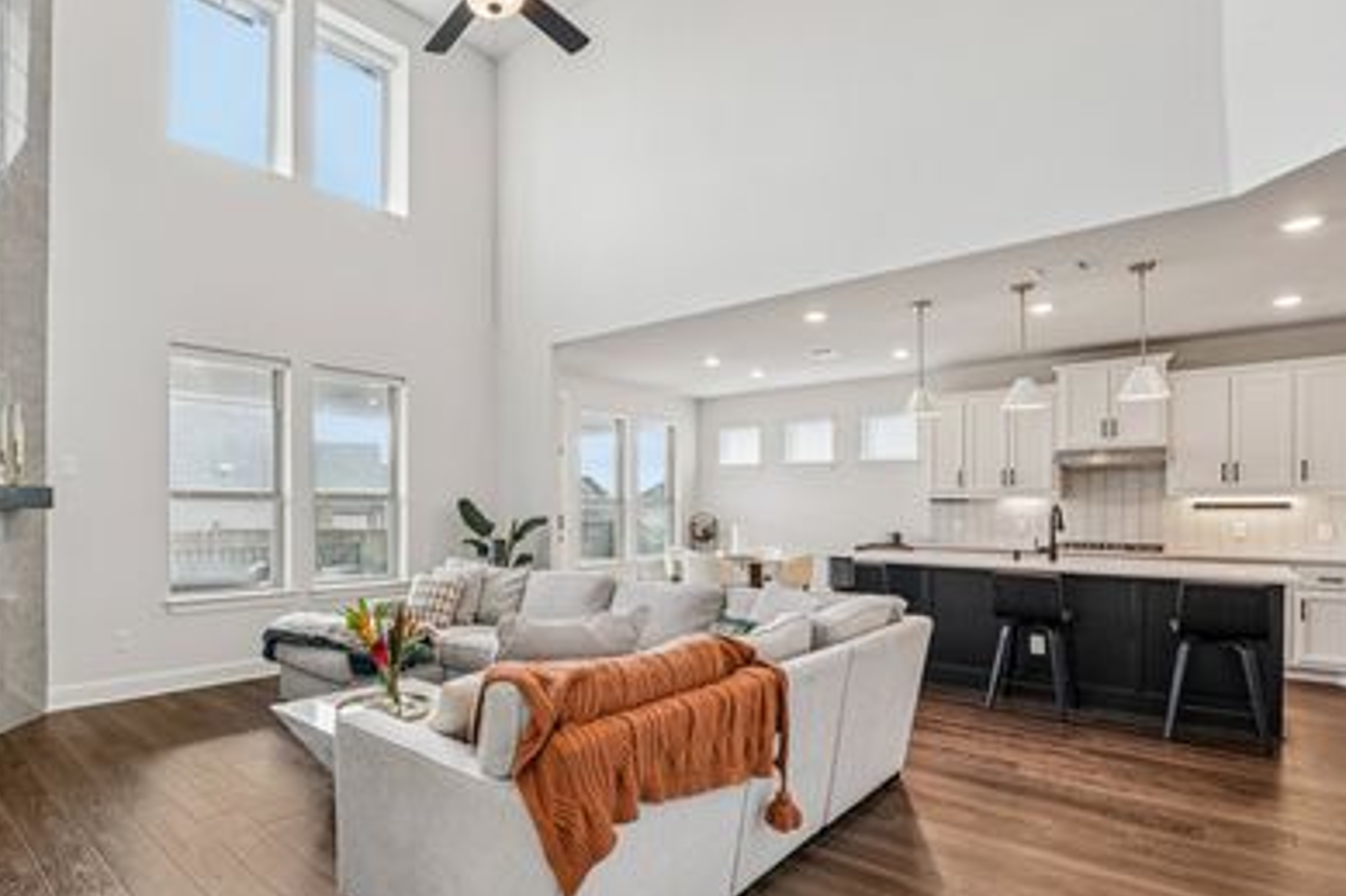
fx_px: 673
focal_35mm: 18
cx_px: 533
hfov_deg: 88.8
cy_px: 510
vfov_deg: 67.0
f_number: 8
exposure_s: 1/40
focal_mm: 14
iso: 400
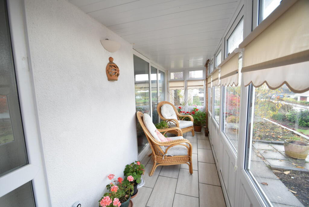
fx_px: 129
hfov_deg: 100.4
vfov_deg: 77.4
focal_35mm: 15
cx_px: 154
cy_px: 104
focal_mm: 10
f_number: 5
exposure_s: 1/100
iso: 800
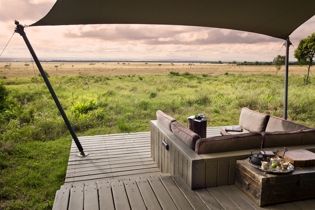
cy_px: 105
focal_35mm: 28
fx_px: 245
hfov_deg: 65.5
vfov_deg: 46.4
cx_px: 158
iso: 200
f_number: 9.5
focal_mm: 28
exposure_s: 1/180
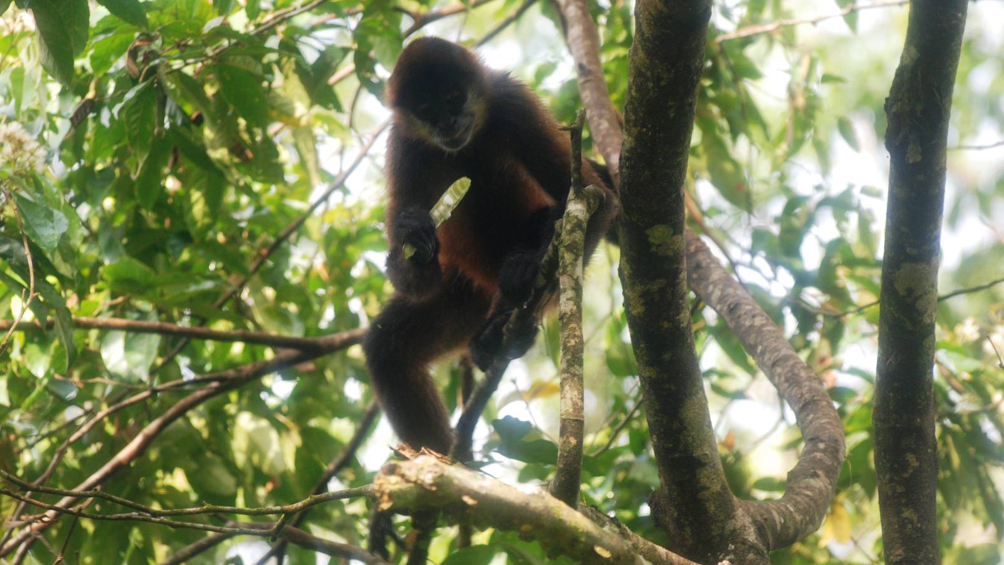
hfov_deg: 7.0
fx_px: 8188
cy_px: 234
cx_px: 501
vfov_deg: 4.0
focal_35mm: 308
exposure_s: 1/125
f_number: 5
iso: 400
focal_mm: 195
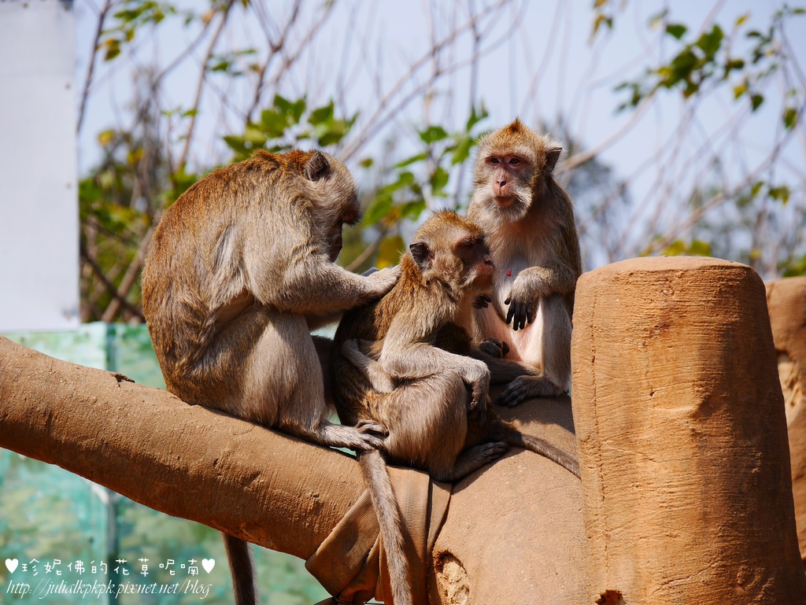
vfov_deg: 5.3
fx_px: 6523
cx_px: 403
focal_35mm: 280
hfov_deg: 7.1
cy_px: 302
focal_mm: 140
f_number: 6.3
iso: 200
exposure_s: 1/500
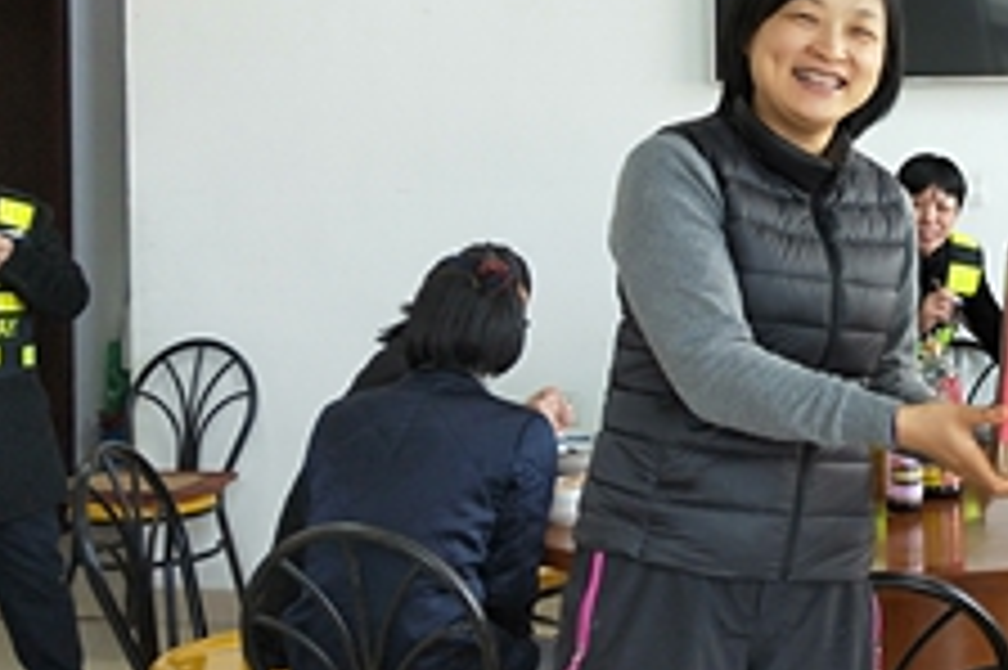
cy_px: 160
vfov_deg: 23.1
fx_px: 1623
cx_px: 976
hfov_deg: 32.1
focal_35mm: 58
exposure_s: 1/50
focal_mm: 4.28
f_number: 1.7
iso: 91
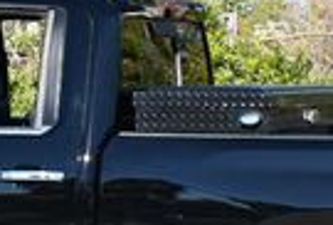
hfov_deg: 9.0
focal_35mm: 227
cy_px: 59
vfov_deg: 6.1
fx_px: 2107
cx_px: 25
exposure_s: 1/250
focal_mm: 24
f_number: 8
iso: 125
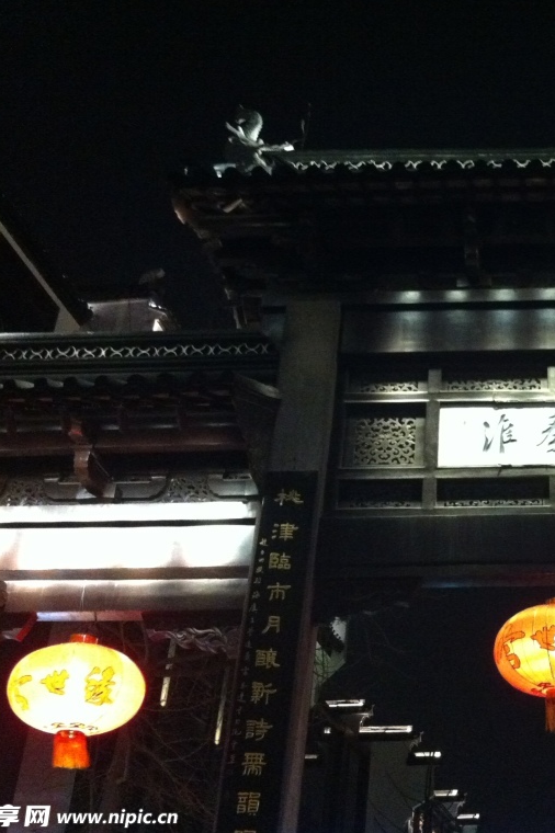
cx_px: 508
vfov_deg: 40.4
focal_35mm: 49
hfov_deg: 26.5
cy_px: 417
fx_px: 1134
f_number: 2.8
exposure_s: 1/15
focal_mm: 3.85
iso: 800
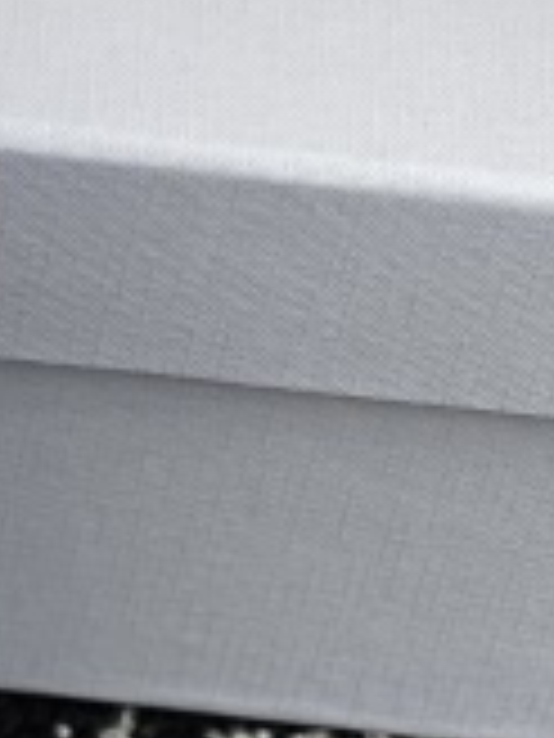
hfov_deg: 5.8
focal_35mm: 254
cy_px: -274
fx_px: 5420
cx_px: -320
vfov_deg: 7.7
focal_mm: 6
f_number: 2
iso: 20
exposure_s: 1/335
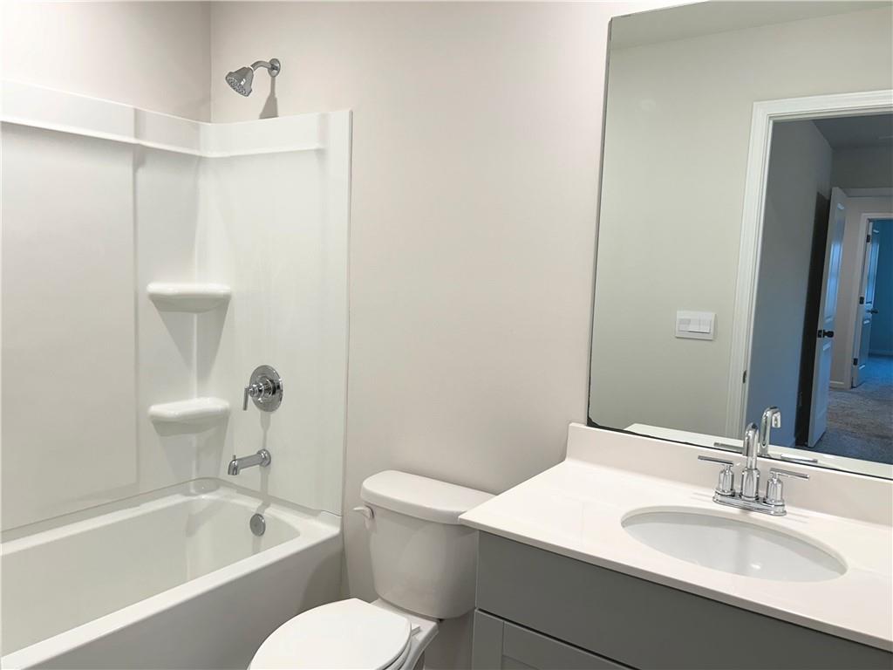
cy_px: 335
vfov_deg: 53.1
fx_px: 671
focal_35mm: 26
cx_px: 446
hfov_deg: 67.3
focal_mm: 5.7
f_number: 1.5
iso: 80
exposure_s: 1/120
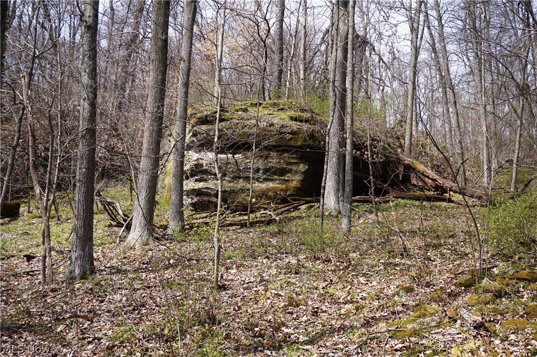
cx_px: 268
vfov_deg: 29.8
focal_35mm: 45
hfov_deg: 43.6
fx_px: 671
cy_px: 178
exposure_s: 1/320
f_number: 5
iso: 100
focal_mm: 30
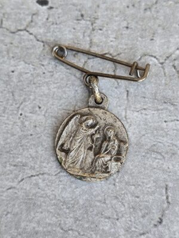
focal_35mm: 93
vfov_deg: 21.1
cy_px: 119
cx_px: 90
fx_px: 641
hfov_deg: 15.9
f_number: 1.65
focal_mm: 6.19
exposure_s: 1/100
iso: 125
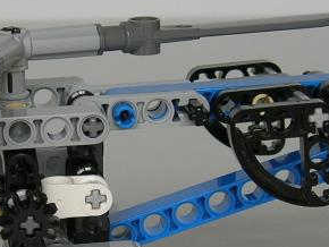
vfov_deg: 8.3
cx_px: 65
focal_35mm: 180
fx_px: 1712
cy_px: 182
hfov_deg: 10.9
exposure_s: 1/13.8
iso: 64
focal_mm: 10.6
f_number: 3.2
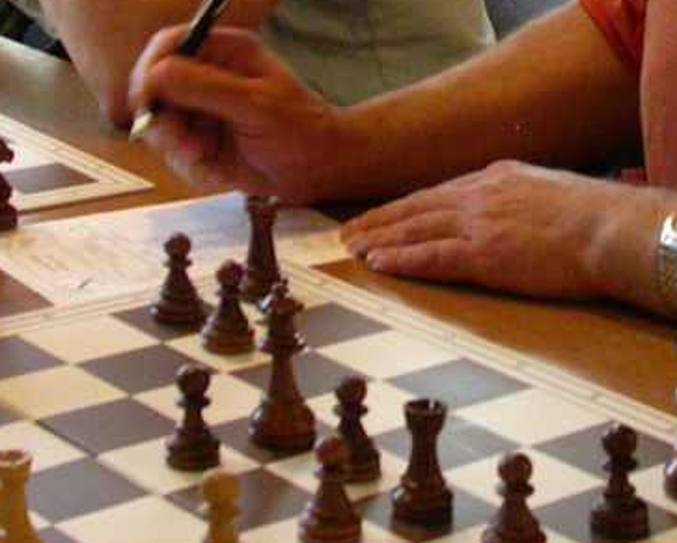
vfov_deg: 12.4
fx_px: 2426
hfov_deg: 15.8
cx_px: 487
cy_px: -118
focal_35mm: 121
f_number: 2.7
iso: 400
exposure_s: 1/29.8
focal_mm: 9.1
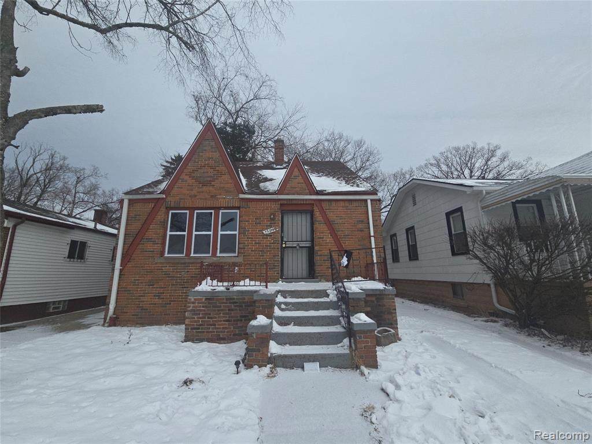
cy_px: 222
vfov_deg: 89.9
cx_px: 296
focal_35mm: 13
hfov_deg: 106.2
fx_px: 222
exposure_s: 1/1709
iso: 50
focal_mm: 2.2
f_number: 2.2
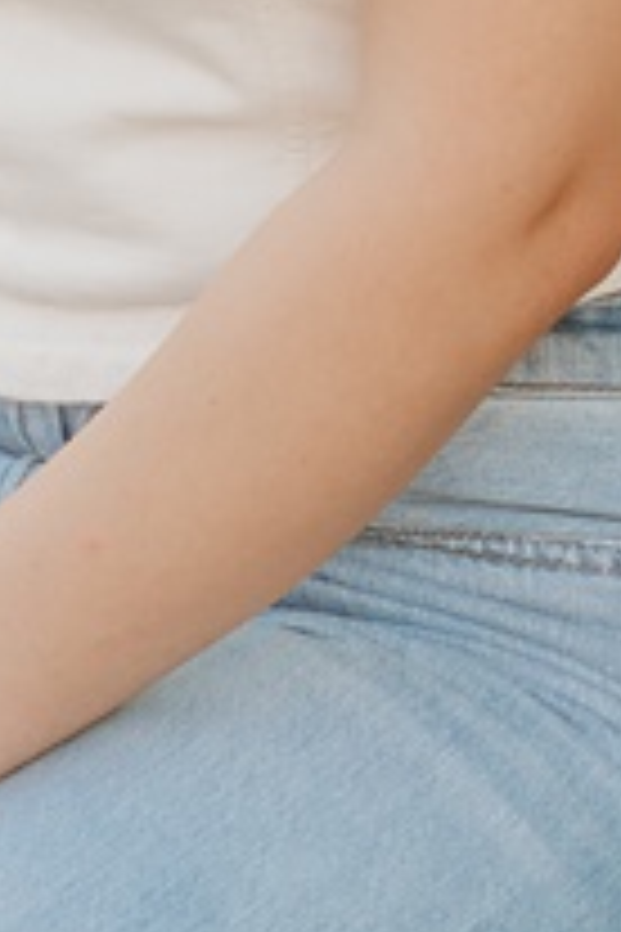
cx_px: 162
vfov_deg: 8.5
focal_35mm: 243
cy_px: 261
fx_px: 6287
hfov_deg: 5.7
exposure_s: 1/400
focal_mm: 35
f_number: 2.8
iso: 400
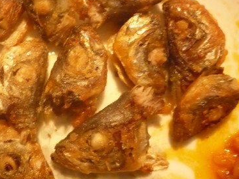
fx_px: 331
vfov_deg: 30.0
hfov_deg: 39.3
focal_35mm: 48
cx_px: 83
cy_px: 63
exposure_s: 1/13
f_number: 2.8
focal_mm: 5.8
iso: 400
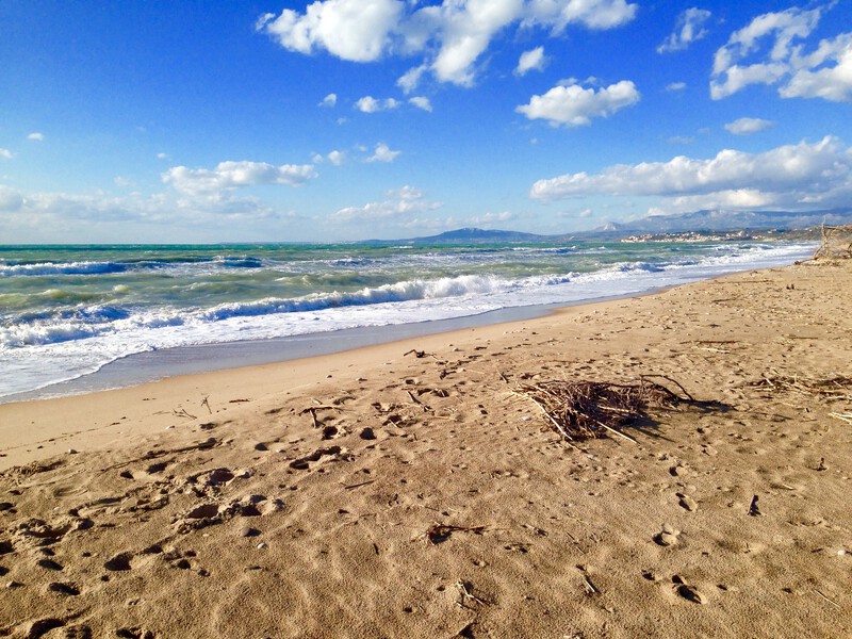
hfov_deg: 55.4
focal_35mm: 33
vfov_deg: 42.9
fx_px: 812
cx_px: 426
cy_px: 320
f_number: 2.4
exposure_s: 1/1808
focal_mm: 4.12
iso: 50
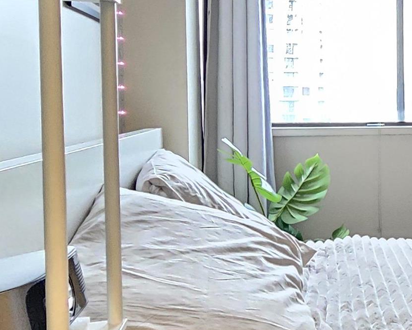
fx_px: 573
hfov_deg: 31.4
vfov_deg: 32.0
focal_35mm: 47
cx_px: 524
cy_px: 126
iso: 2000
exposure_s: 1/24
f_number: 2.2
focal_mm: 2.2
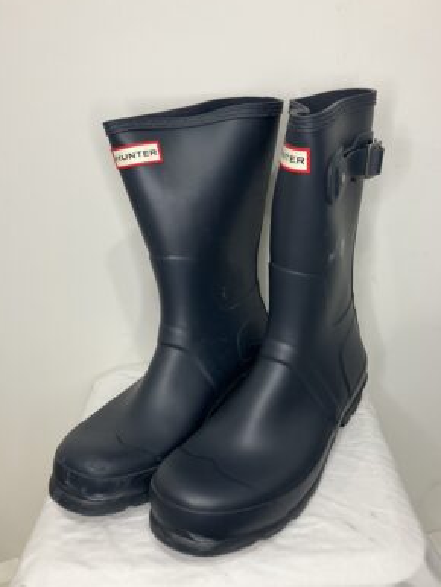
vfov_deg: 61.6
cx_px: 222
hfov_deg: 48.3
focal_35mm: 29
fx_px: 492
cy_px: 284
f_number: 1.8
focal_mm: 3.99
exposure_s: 1/50
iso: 100
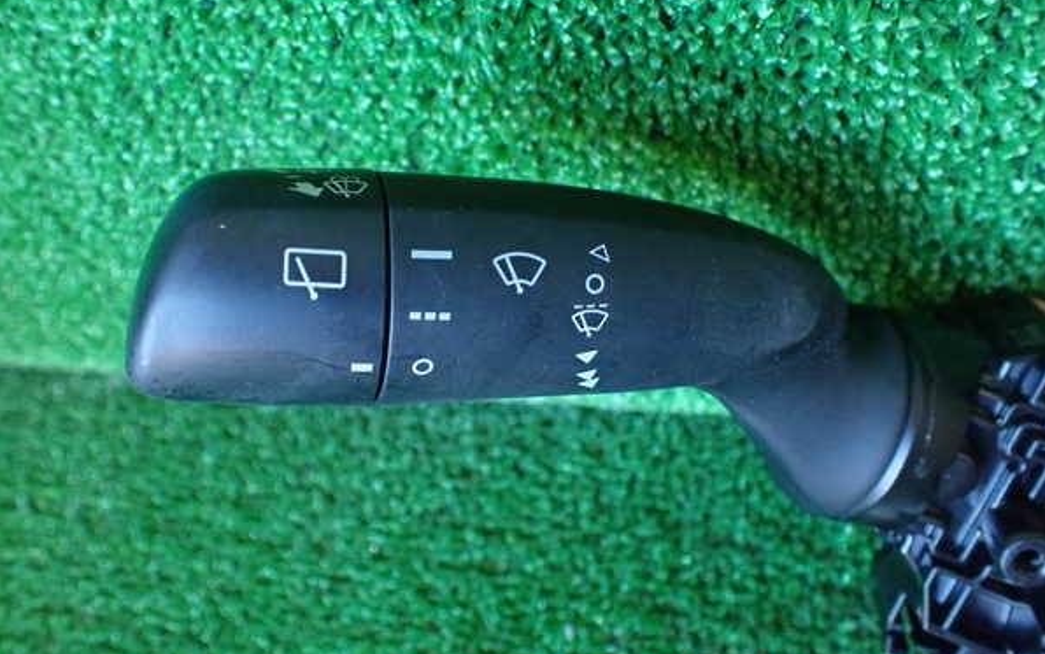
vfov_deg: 39.5
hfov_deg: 59.6
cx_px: 522
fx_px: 912
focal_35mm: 32
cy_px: 314
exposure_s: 1/80
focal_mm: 5.4
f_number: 2.3
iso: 800
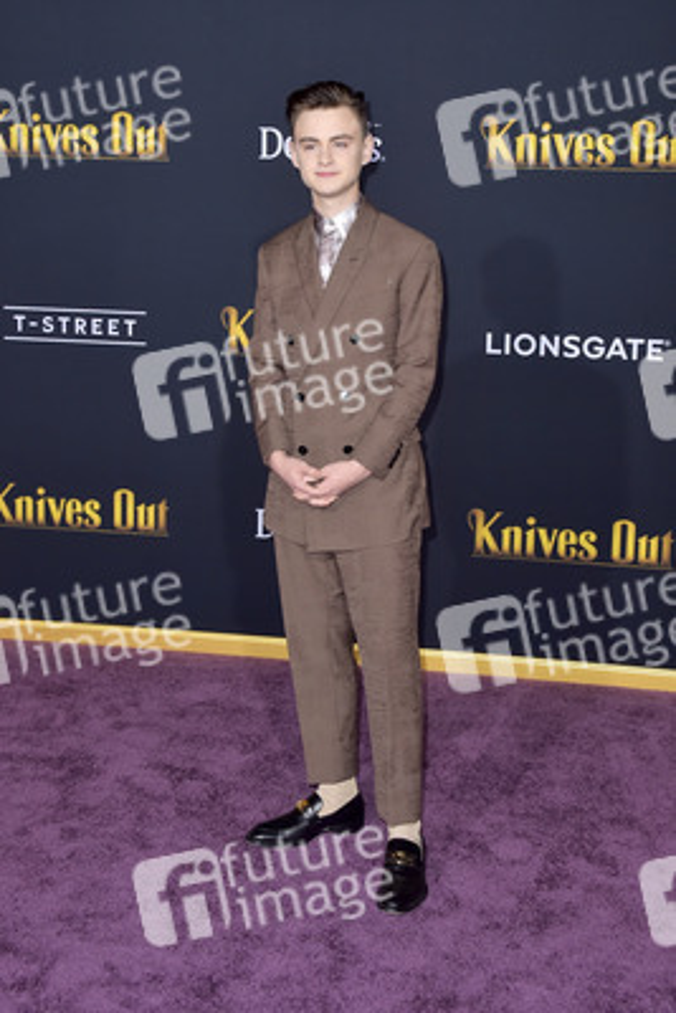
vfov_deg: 44.5
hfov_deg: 30.5
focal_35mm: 44
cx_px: 338
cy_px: 506
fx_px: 1238
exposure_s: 1/250
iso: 640
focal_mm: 44
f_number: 7.1
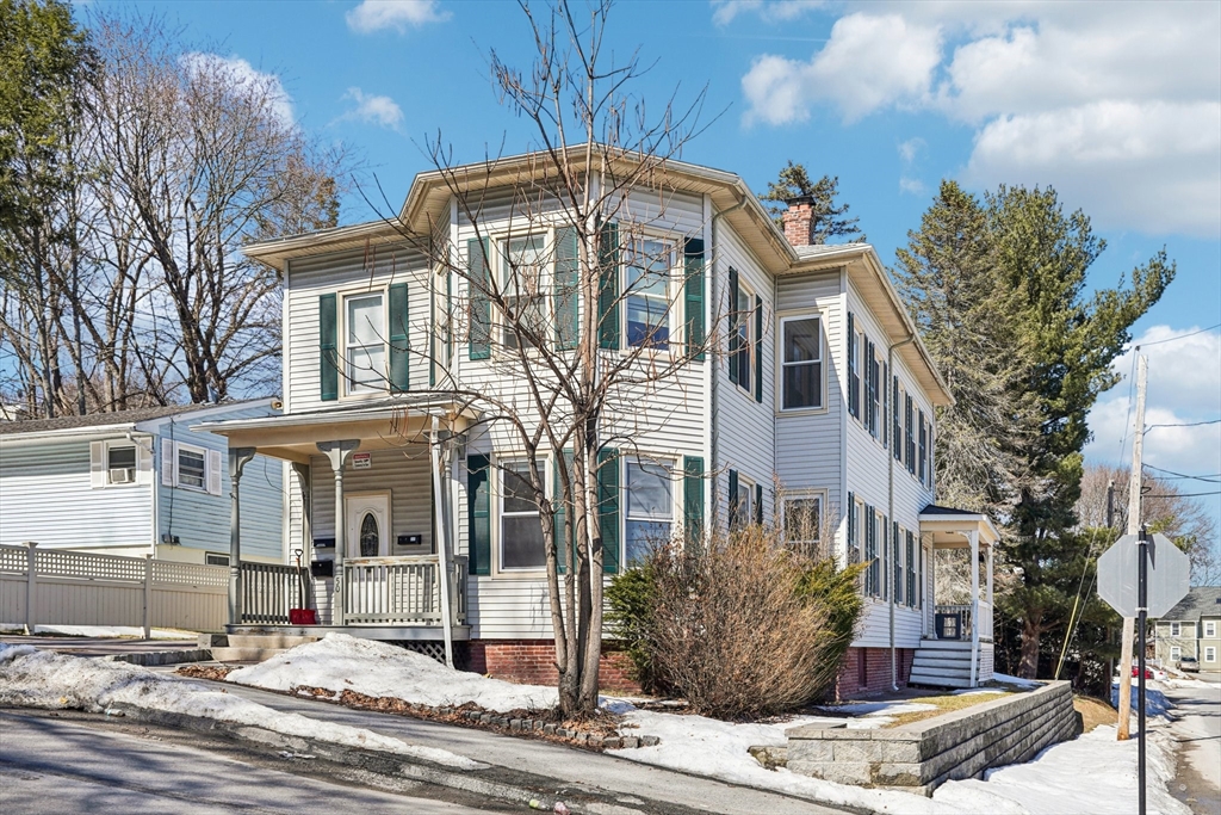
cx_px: 610
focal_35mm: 30
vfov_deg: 43.6
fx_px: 1018
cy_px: 408
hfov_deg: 61.9
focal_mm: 30
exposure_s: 1/250
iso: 100
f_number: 8
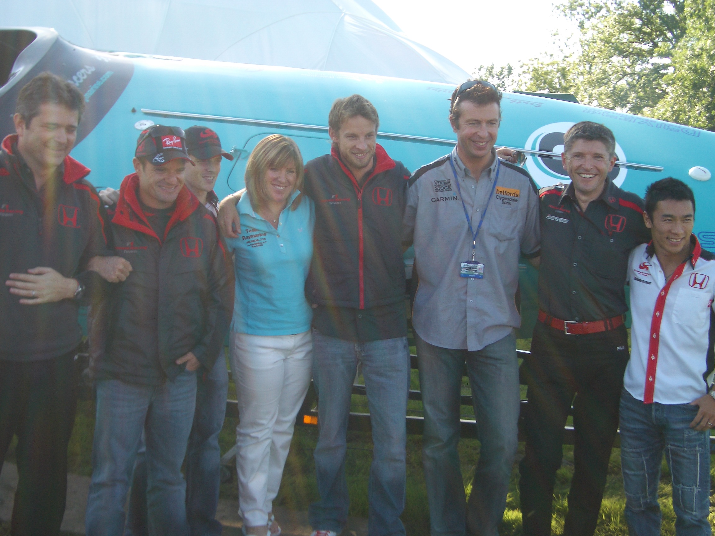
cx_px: 358
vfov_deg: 29.7
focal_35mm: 49
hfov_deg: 38.9
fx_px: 1012
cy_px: 268
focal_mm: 8.2
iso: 50
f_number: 3.1
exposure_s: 1/200
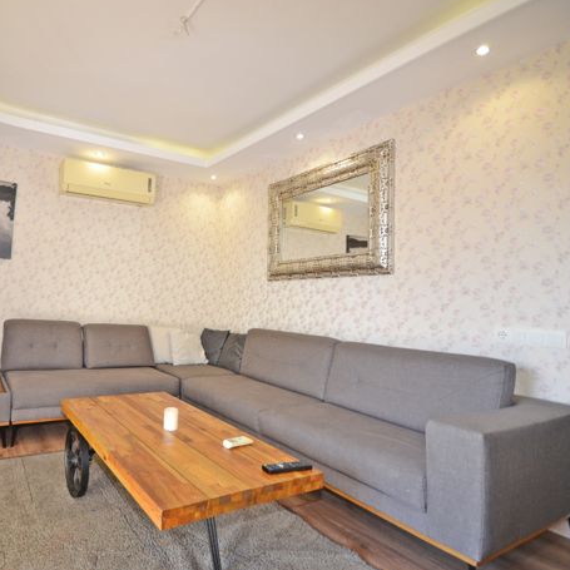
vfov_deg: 70.5
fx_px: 403
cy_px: 279
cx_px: 160
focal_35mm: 22
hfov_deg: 67.1
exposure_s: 1/60
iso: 560
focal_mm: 11
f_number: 4.2
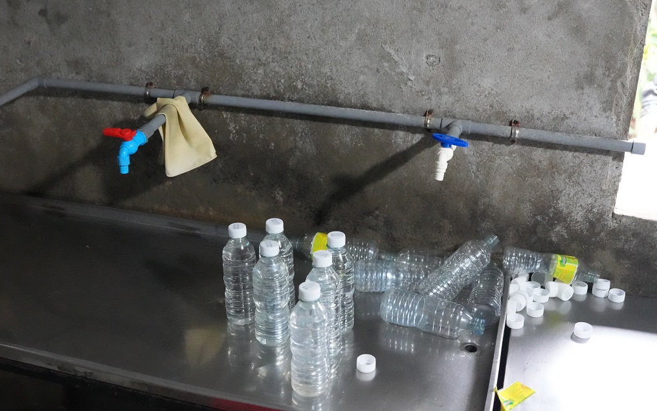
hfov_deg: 52.8
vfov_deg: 34.4
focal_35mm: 37
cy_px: 217
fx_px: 662
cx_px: 327
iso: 12800
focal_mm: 24
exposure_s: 1/500
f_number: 2.8
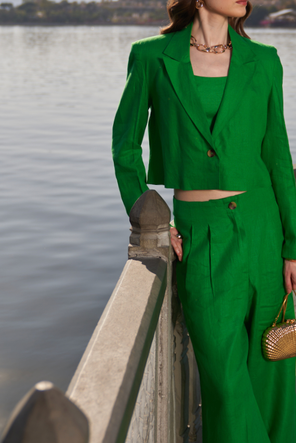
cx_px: 216
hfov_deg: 27.2
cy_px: 251
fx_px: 604
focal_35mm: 49
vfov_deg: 40.3
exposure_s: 1/3200
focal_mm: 31
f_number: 2.8
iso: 50
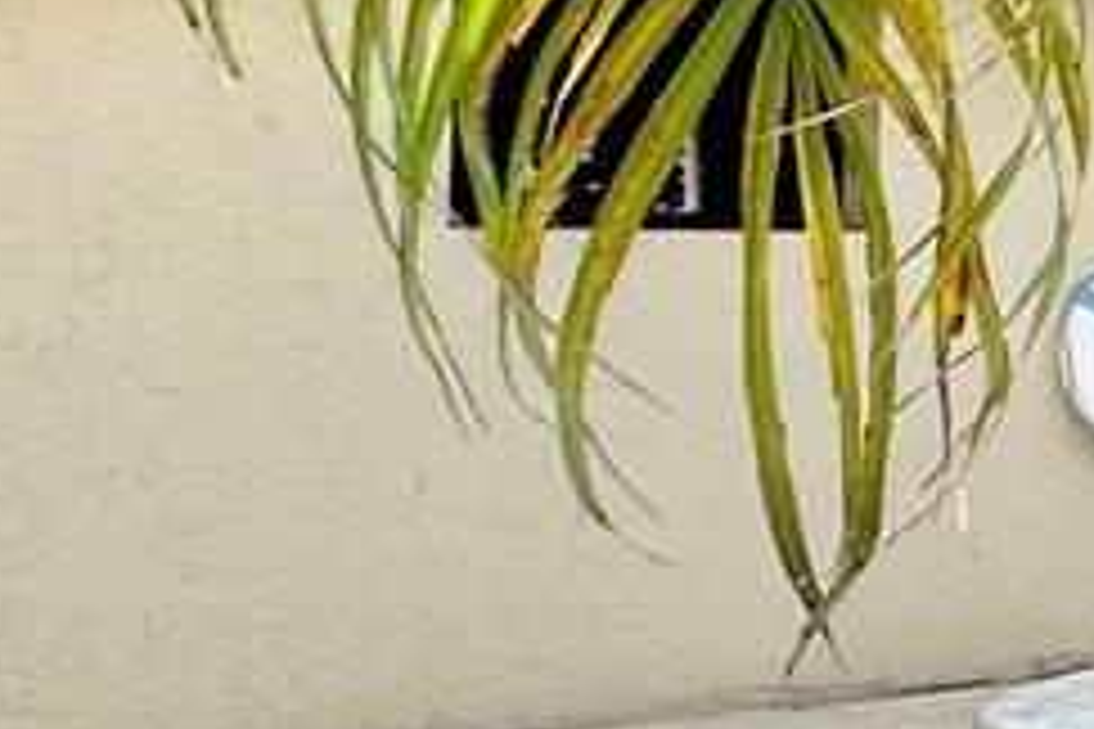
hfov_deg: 13.0
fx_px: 2917
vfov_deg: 14.2
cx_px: 2917
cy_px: 207
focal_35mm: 96
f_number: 2.2
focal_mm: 2.22
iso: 40
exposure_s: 1/1984
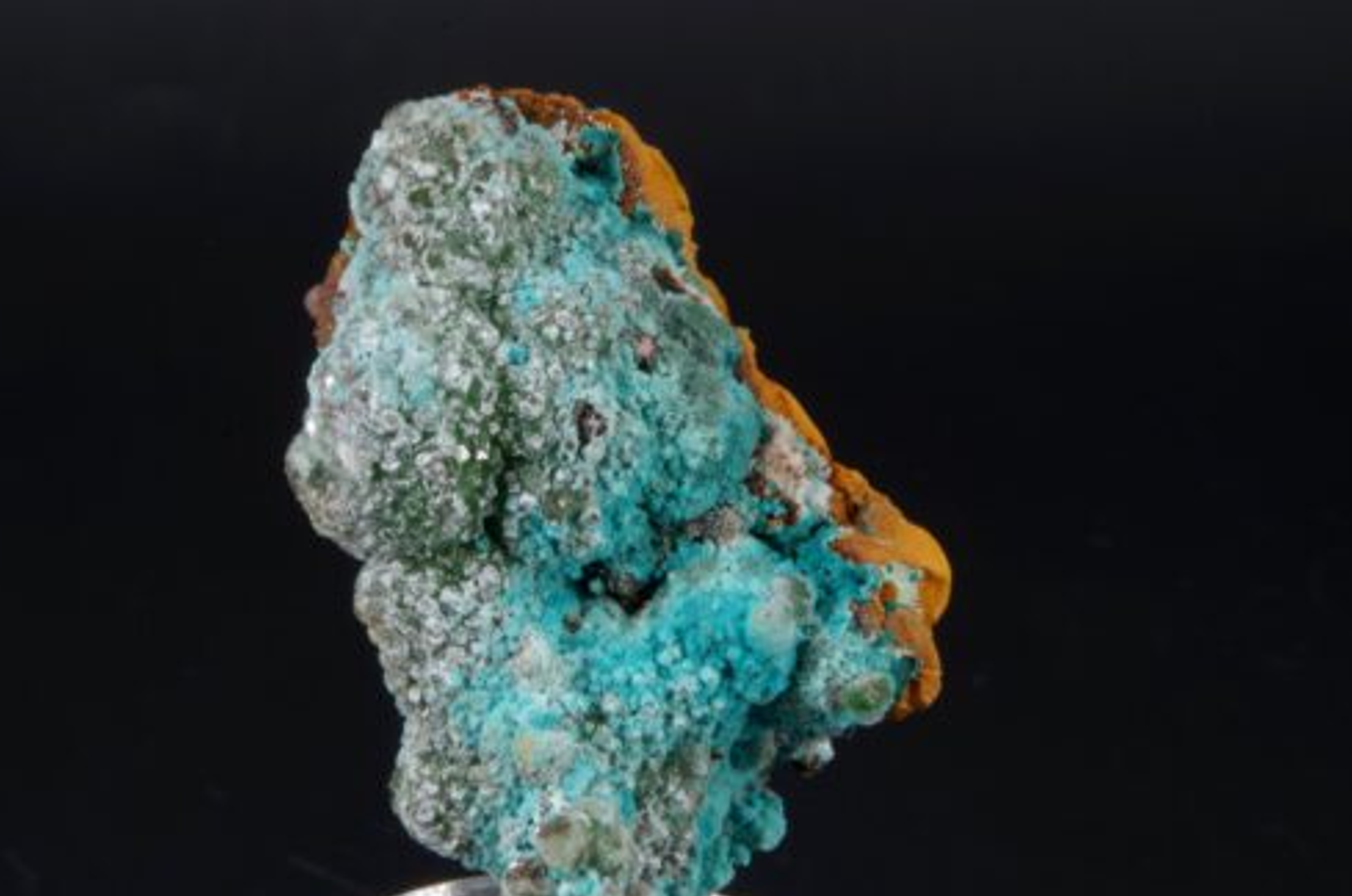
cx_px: 564
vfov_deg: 14.8
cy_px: 499
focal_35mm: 92
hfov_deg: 22.2
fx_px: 3448
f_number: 7.1
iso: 100
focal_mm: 50
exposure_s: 1/1.25
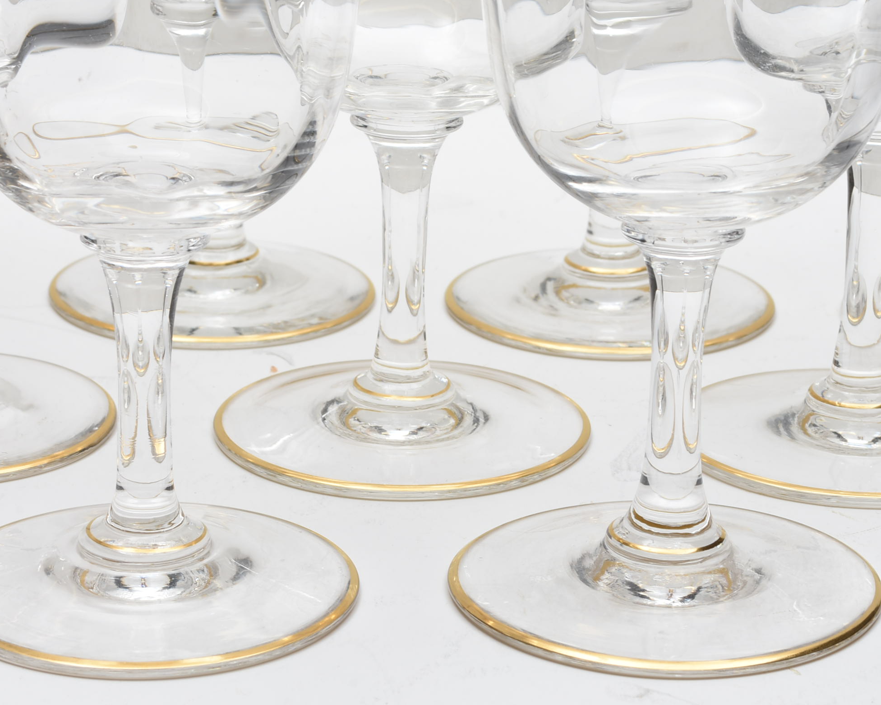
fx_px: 3095
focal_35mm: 119
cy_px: 305
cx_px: 441
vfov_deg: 13.0
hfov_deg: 16.2
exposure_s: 1/100
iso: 100
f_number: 18
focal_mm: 55
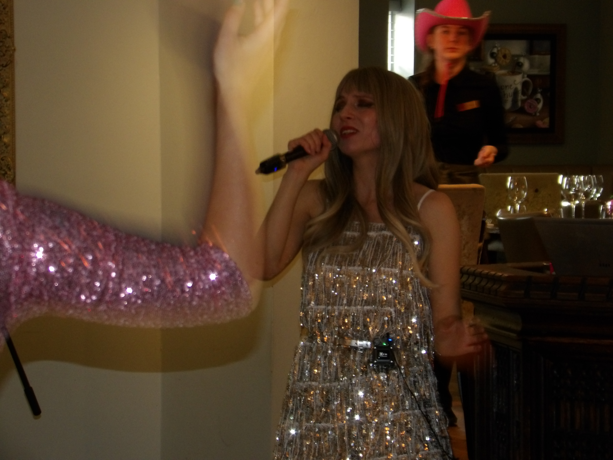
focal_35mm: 174
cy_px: 230
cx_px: 306
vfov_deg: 8.5
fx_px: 3081
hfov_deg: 11.4
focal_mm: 31.2
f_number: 4.8
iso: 500
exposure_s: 1/22
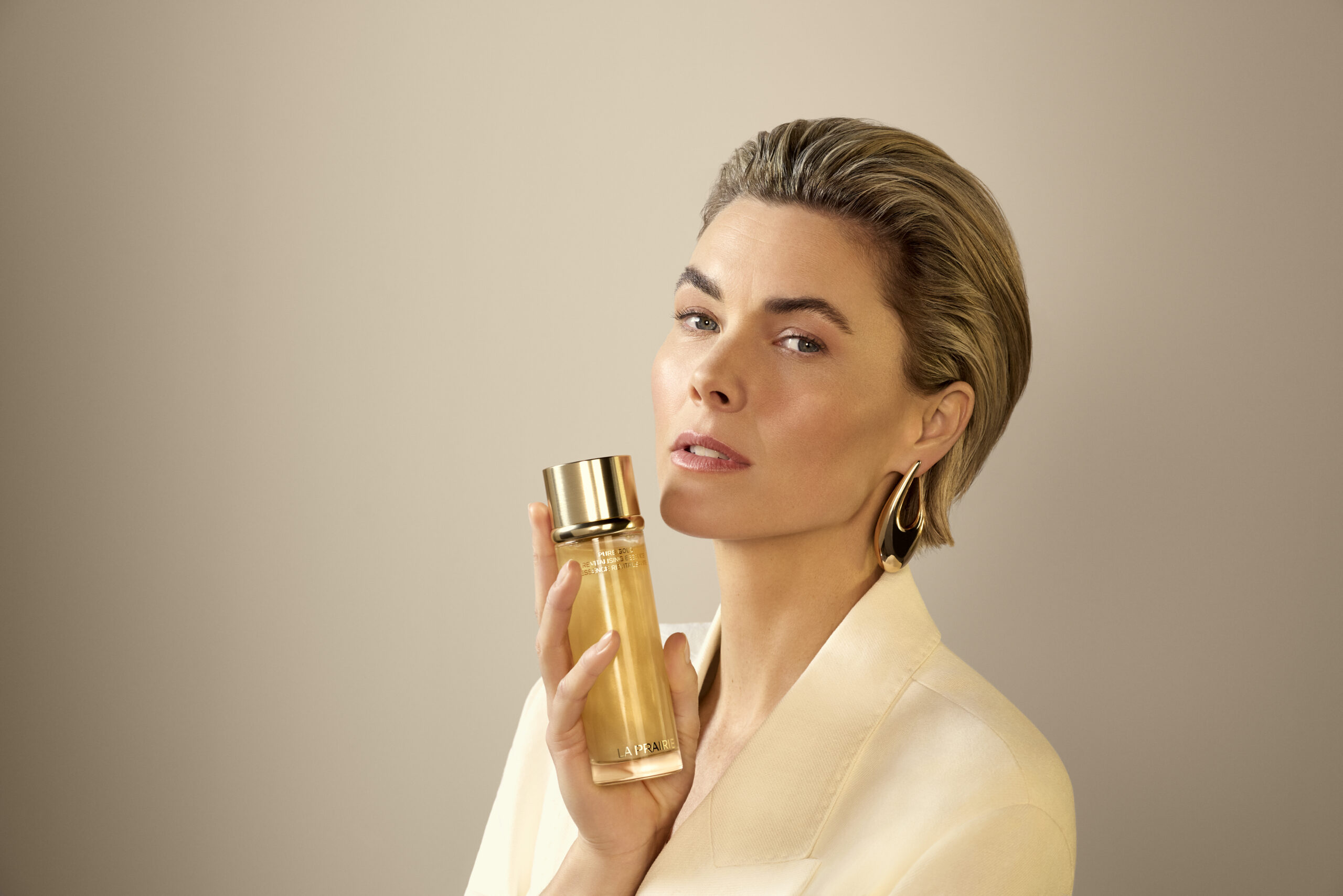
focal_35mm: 85
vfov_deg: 16.1
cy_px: 448
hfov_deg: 23.9
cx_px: 672
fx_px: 3171
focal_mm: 85
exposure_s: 1/200
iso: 800
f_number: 6.3
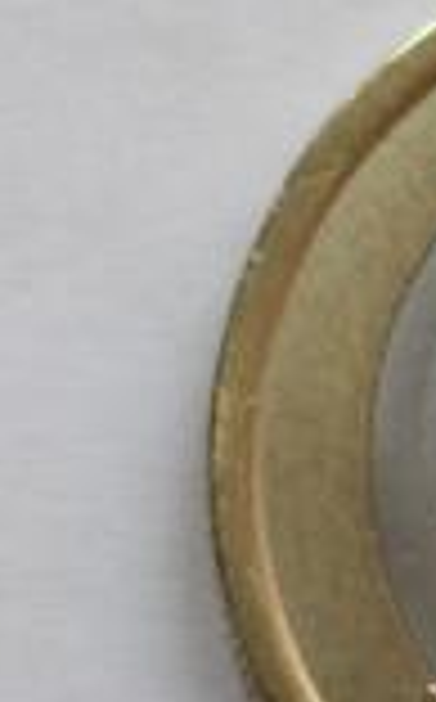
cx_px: 265
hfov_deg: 8.4
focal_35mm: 155
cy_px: 464
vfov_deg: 13.5
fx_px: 2958
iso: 50
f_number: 2.8
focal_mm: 5.8
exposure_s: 1/114
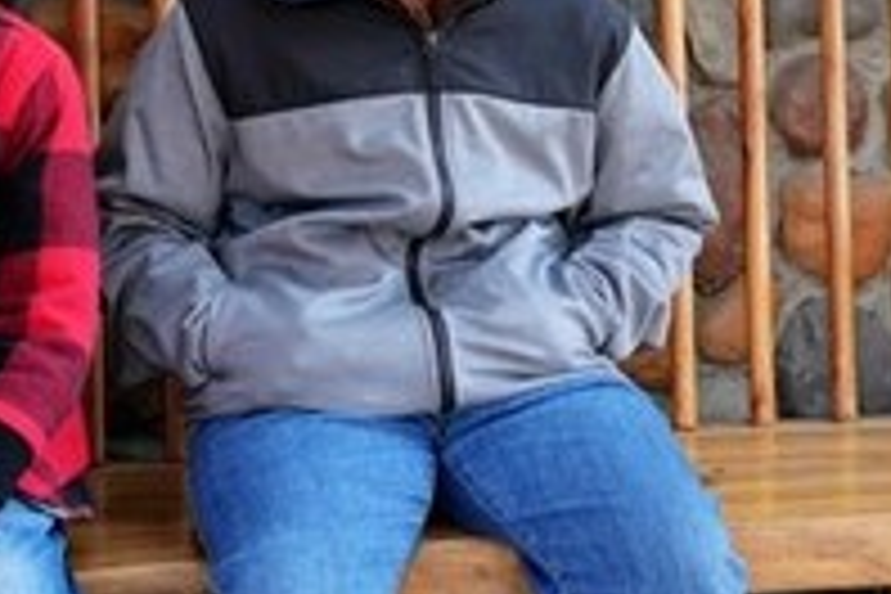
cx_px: 873
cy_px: -36
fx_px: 2549
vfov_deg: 13.1
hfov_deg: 19.3
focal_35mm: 103
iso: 200
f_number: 4
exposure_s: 1/160
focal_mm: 24
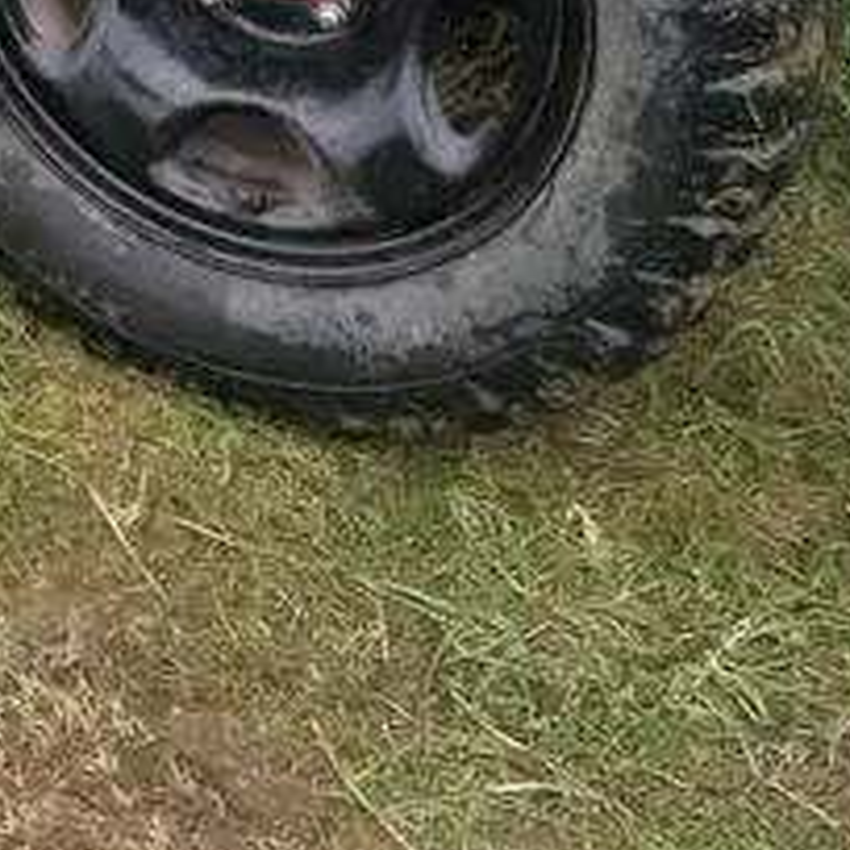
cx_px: -408
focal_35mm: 104
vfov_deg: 15.0
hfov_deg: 15.5
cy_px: -588
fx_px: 2889
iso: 25
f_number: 1.8
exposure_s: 1/137
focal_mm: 5.23
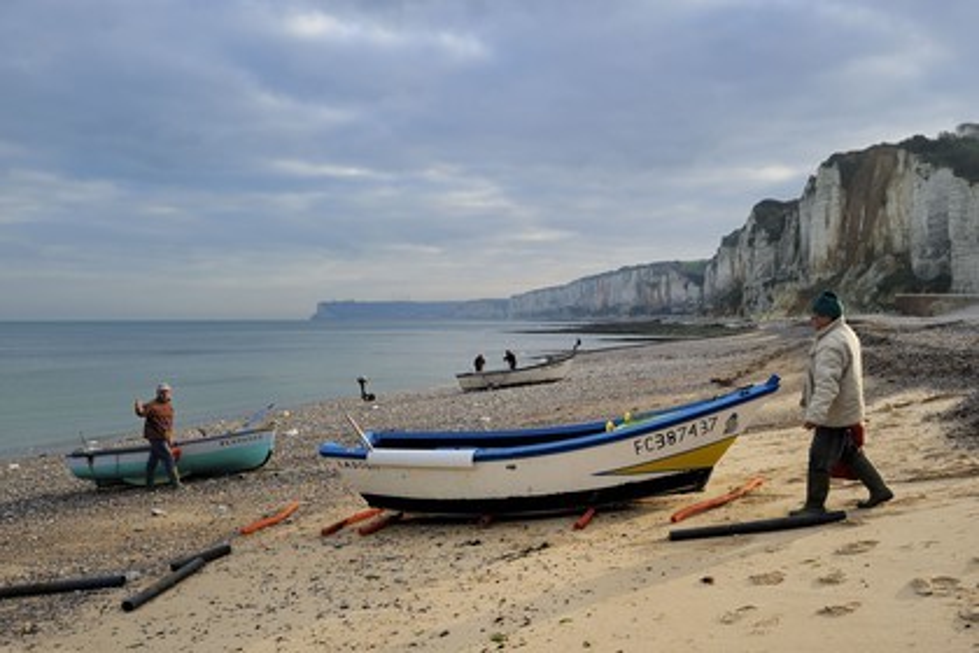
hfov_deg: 60.3
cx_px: 490
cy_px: 326
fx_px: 843
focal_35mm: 31
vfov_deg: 42.3
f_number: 9
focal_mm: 31
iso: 400
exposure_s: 1/250
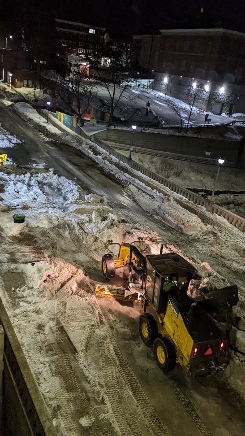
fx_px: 358
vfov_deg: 62.6
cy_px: 224
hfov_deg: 37.8
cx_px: 131
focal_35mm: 31
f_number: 1.8
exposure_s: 1/30
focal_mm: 4.44
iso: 586
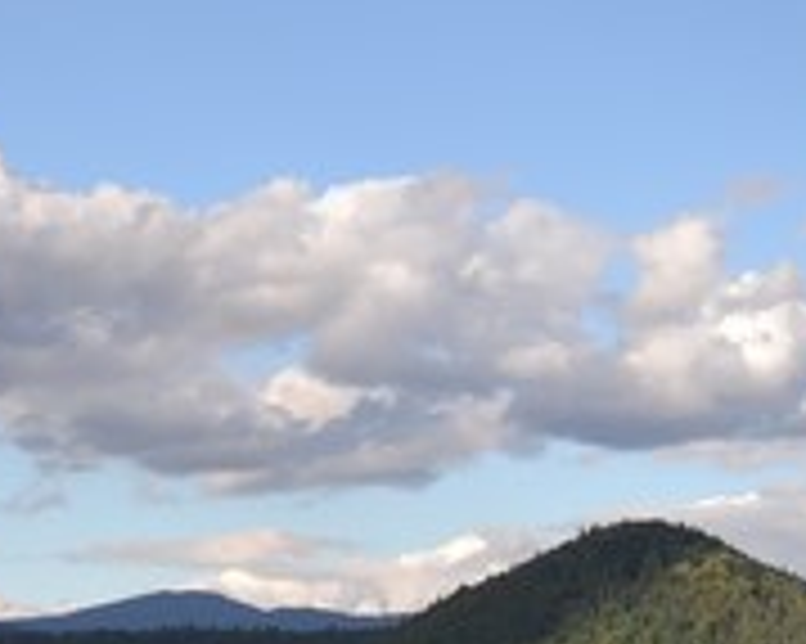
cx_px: 797
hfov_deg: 16.7
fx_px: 2694
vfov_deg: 12.8
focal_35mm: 113
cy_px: 1002
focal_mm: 18
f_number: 5.6
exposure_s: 1/125
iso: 100
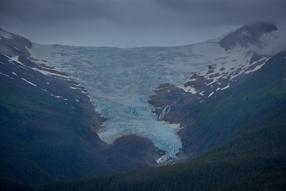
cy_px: 96
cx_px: 143
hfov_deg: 15.2
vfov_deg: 10.2
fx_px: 1073
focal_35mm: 135
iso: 100
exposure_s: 1/400
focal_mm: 135
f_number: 10
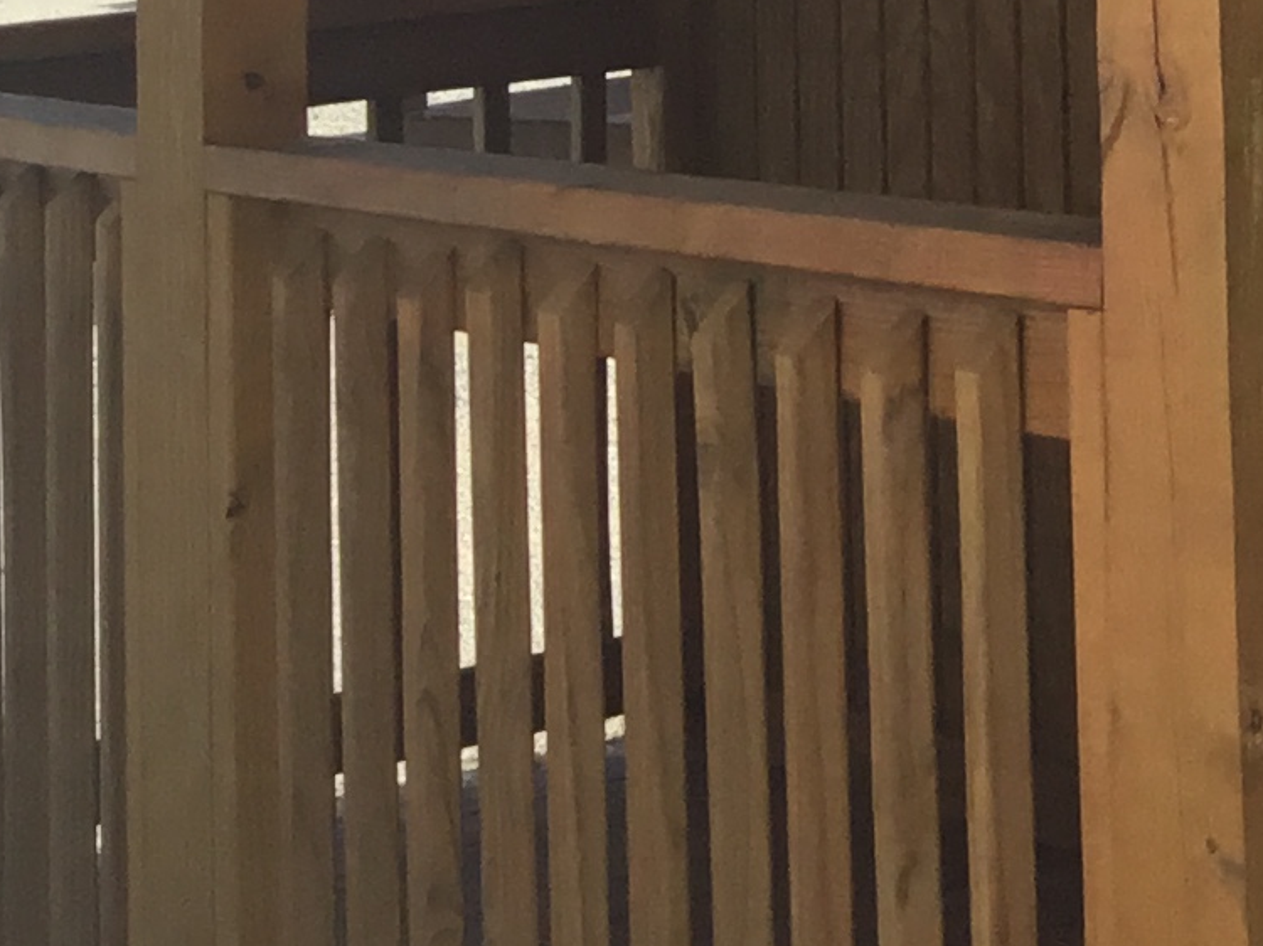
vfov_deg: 10.2
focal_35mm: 135
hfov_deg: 13.4
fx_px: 4924
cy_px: -934
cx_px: 2120
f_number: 2.4
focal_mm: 3.3
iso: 25
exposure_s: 1/823
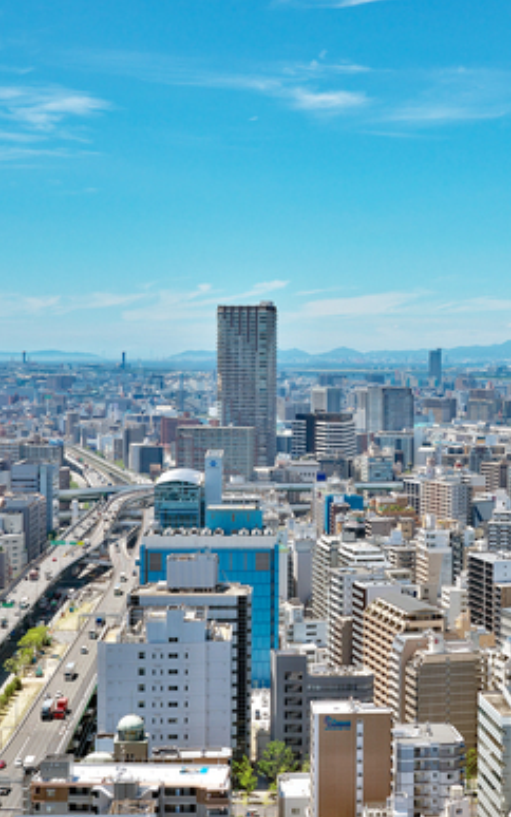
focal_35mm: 64
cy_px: 397
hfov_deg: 20.3
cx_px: 332
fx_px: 1426
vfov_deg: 32.0
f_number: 10
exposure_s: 1/320
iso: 125
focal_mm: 38
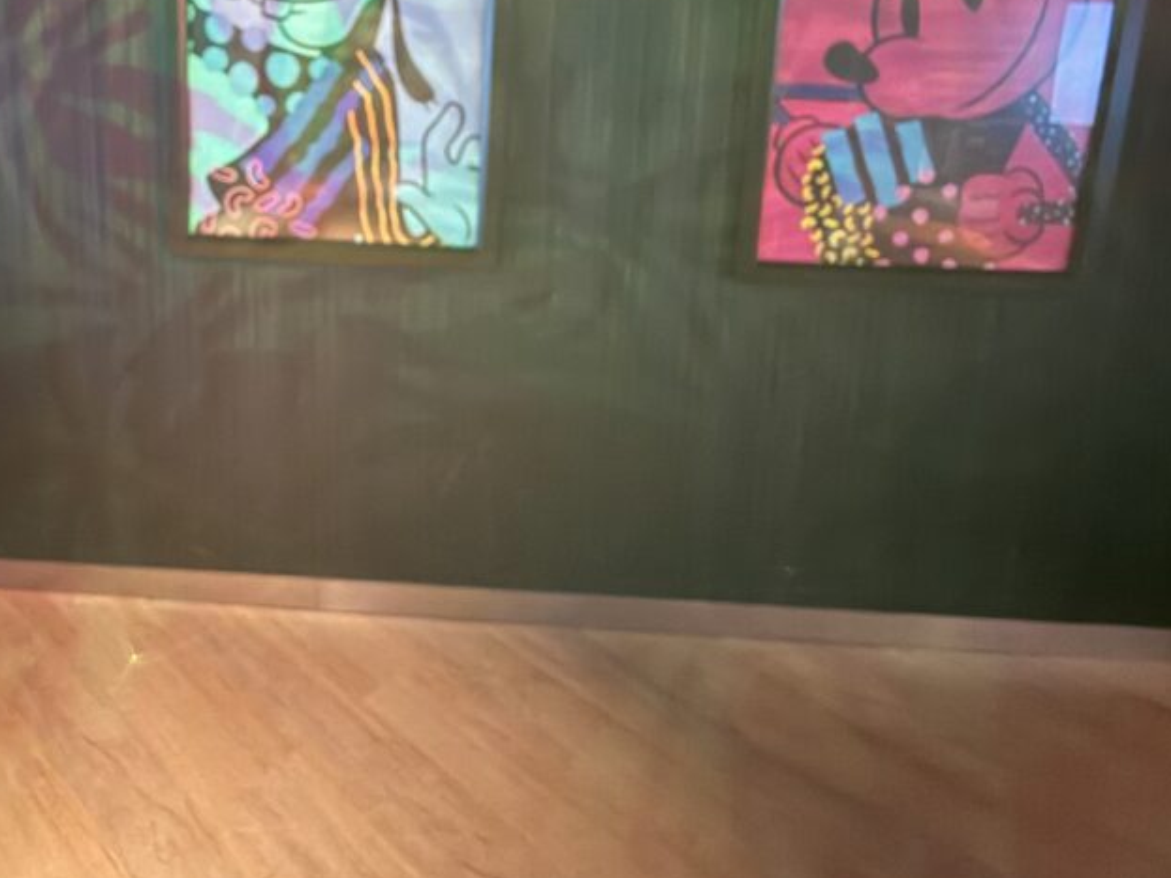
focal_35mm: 23
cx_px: 398
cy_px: 182
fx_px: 778
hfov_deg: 71.9
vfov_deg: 55.0
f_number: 2.2
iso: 1250
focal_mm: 2.22
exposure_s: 1/30
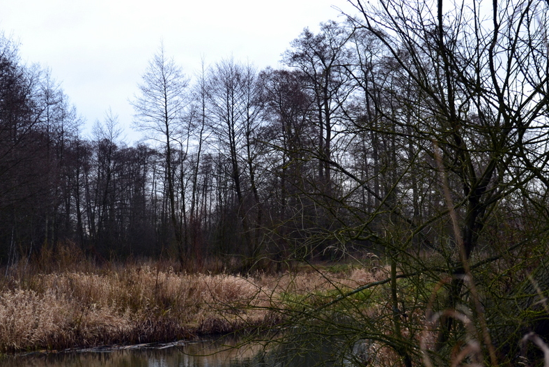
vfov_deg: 20.3
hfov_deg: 30.1
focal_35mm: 67
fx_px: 1022
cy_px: 184
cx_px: 274
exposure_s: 1/60
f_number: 8
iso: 560
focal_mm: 44
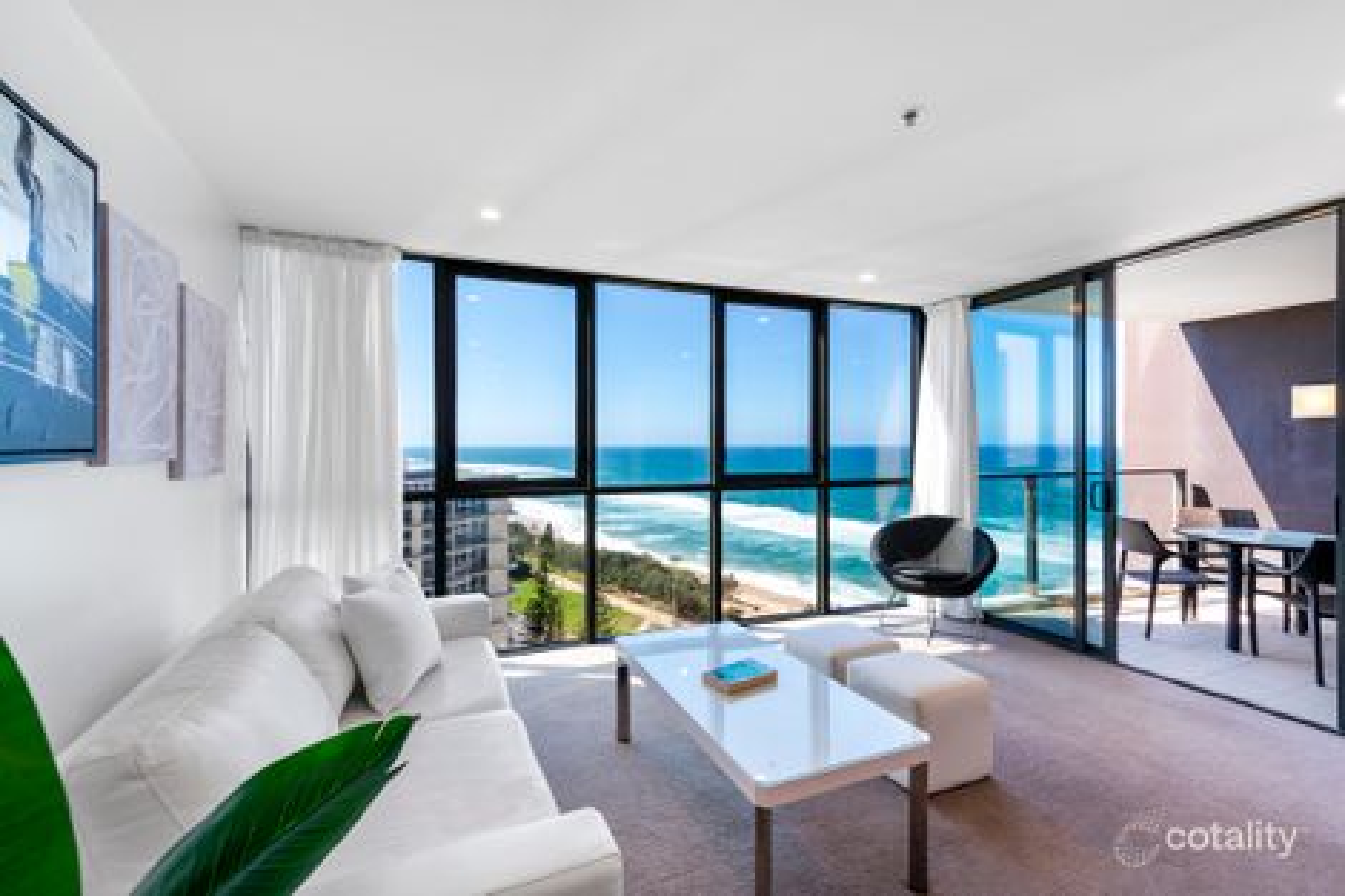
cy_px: 448
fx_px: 523
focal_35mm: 14
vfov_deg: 81.2
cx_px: 672
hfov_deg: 104.3
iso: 100
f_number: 11
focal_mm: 14
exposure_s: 1/40
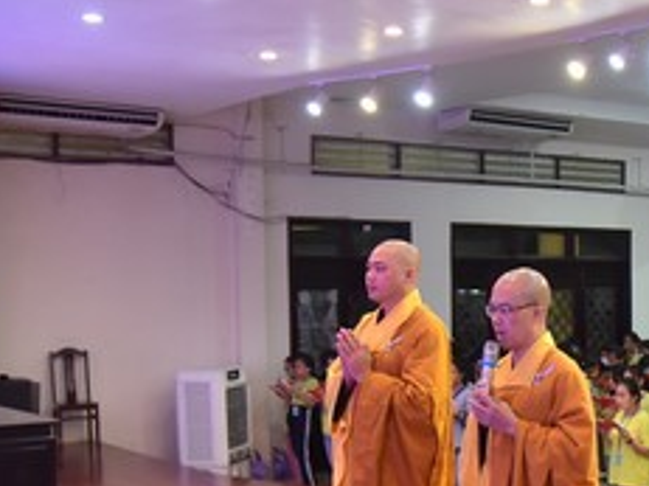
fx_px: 1218
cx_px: 705
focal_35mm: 65
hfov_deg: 27.4
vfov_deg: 22.3
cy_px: 382
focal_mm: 24
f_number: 4
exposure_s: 1/125
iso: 1600
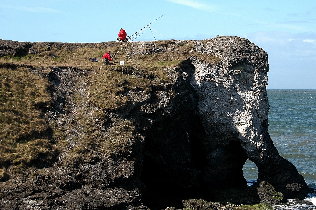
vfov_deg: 13.6
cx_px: 169
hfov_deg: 20.3
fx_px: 882
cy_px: 89
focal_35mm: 101
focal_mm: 55
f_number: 4.5
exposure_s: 1/800
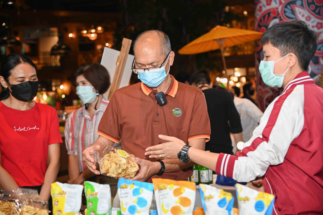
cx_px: 162
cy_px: 108
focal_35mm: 62
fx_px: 556
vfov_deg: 21.9
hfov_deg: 32.4
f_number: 4
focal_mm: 62
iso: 320
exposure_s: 1/60
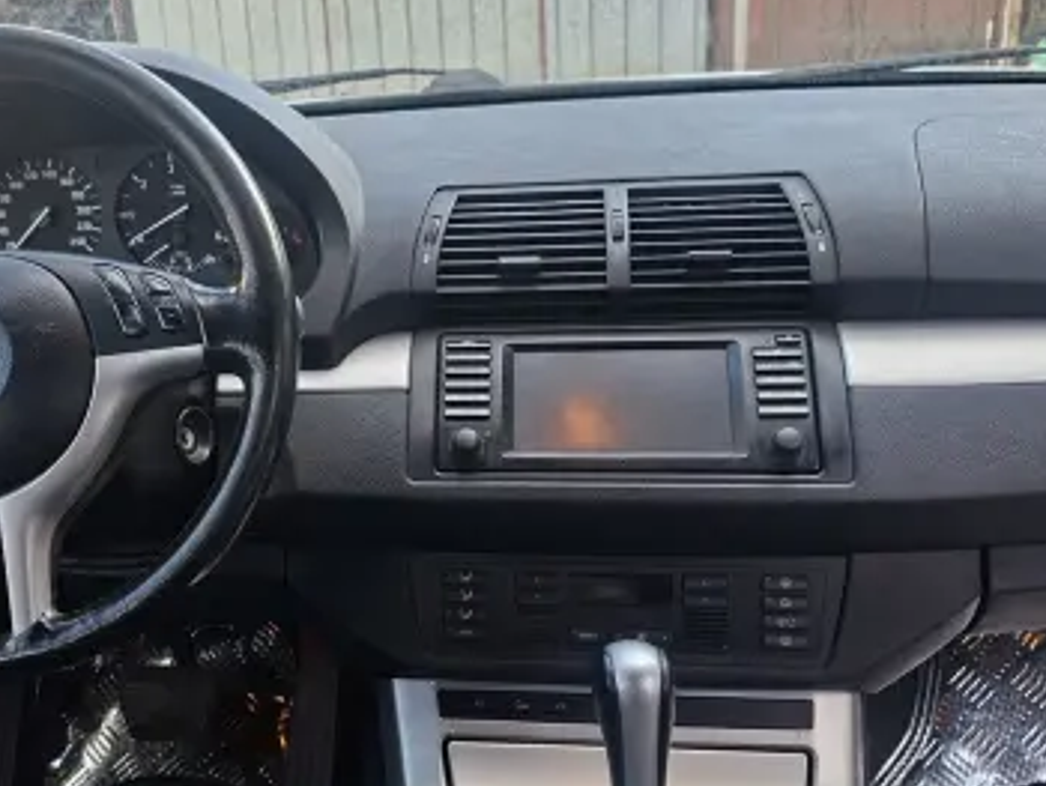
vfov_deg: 34.4
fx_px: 1270
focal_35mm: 42
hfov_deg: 43.9
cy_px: 418
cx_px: 317
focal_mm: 5.54
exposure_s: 1/102
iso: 50
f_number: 1.8
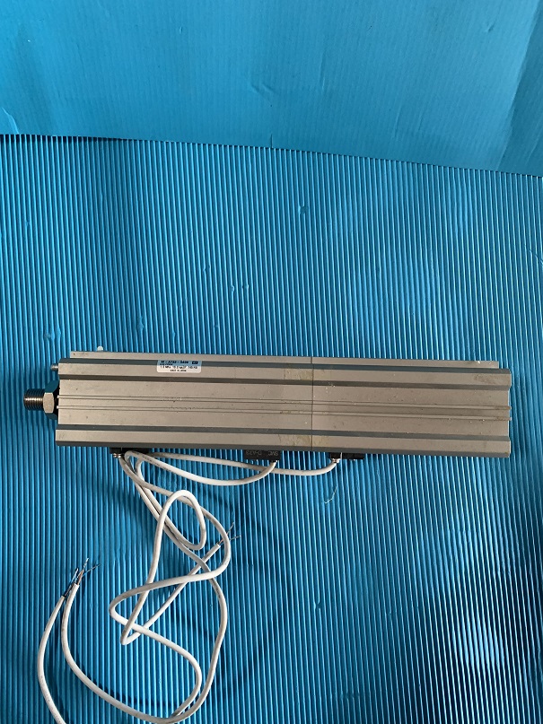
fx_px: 544
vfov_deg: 67.3
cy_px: 362
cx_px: 272
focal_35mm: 26
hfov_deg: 53.1
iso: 200
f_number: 1.8
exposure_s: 1/60
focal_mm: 4.25
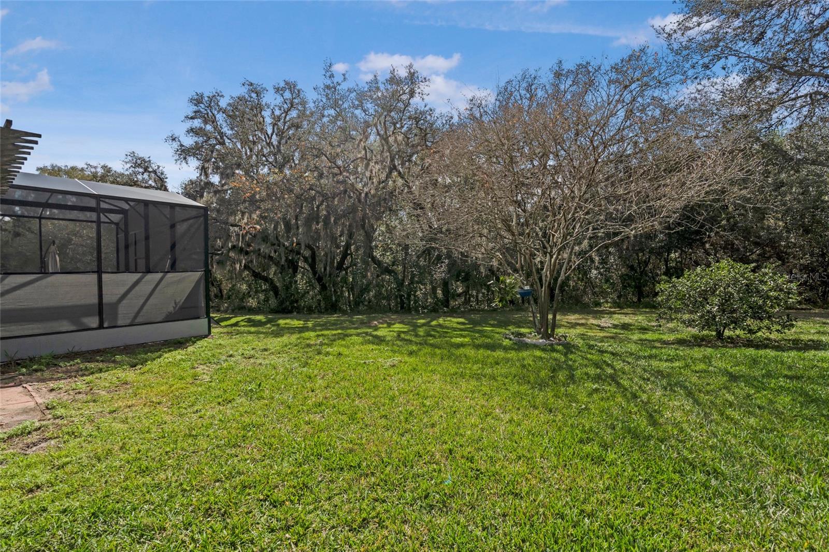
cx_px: 414
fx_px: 368
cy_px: 276
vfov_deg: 73.7
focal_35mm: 16
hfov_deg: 96.7
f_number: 8
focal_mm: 16
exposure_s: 1/640
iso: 400
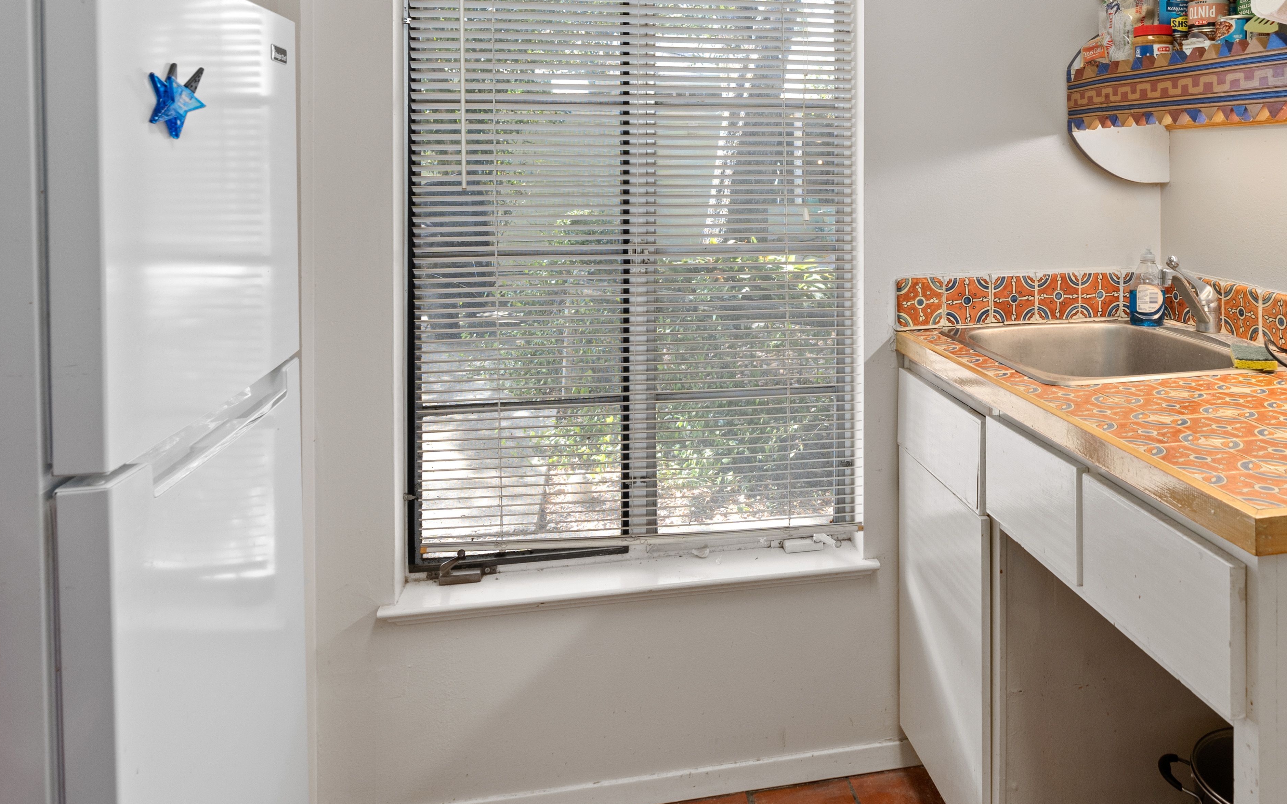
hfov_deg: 69.4
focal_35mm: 26
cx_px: 797
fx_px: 912
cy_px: 162
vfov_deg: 45.2
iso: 320
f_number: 7.1
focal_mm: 16
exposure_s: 1/10
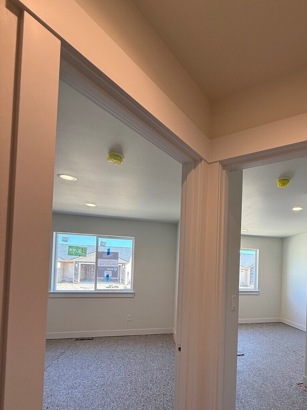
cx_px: 219
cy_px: 270
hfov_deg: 63.2
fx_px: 236
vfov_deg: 79.3
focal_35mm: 20
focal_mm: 2.22
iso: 100
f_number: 2.2
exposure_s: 1/120
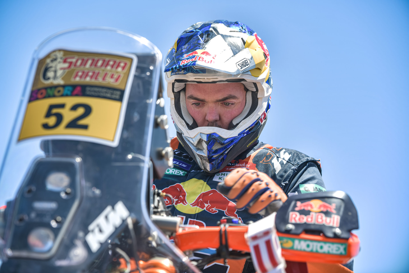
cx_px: 204
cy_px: 136
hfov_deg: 28.8
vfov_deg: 19.5
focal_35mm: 70
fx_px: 795
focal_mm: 70
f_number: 4
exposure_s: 1/250
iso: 31
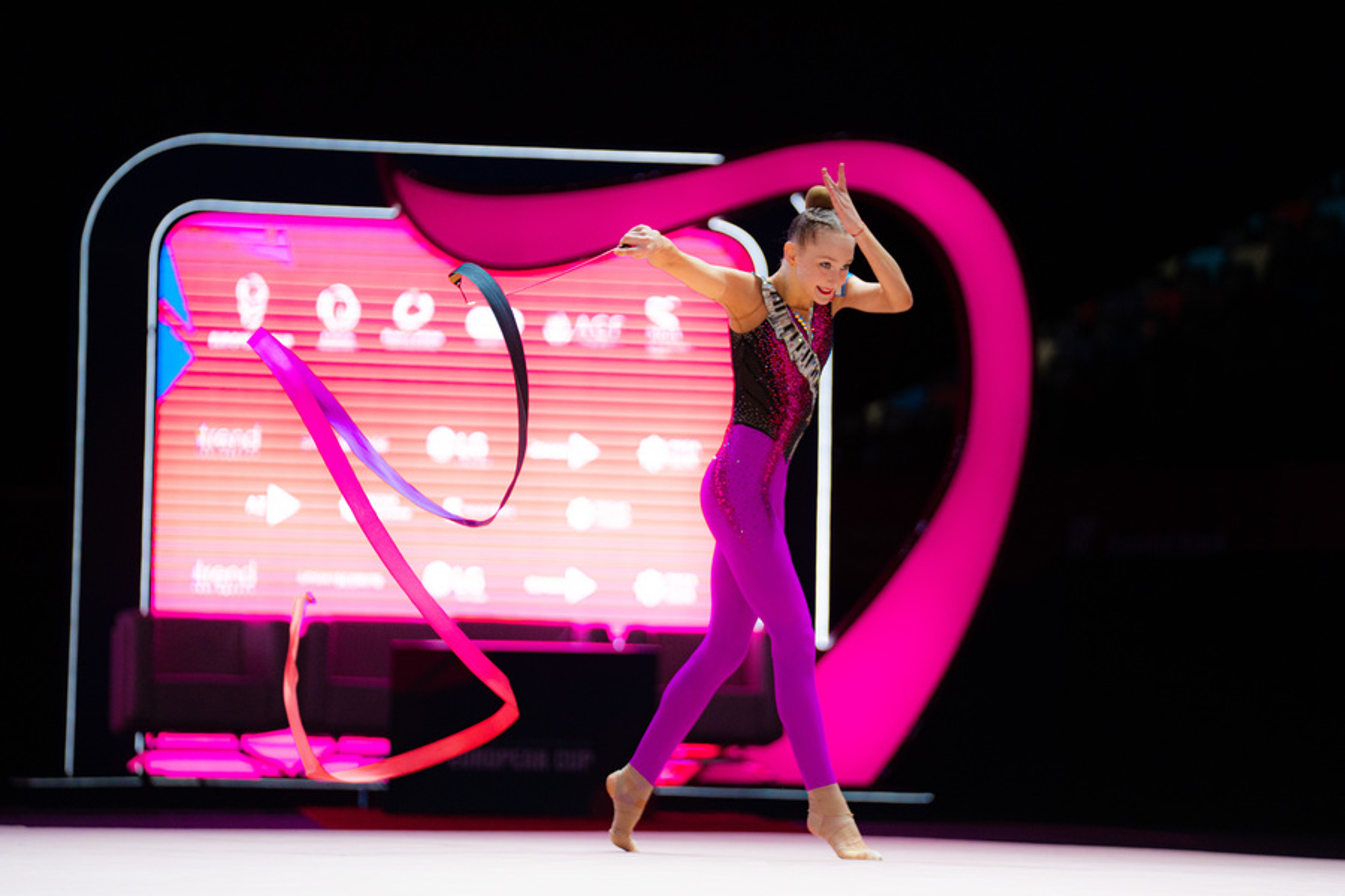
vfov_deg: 7.8
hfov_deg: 11.7
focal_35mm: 176
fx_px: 6575
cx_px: 672
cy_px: 448
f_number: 2.8
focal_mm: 176
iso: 1600
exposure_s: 1/1000
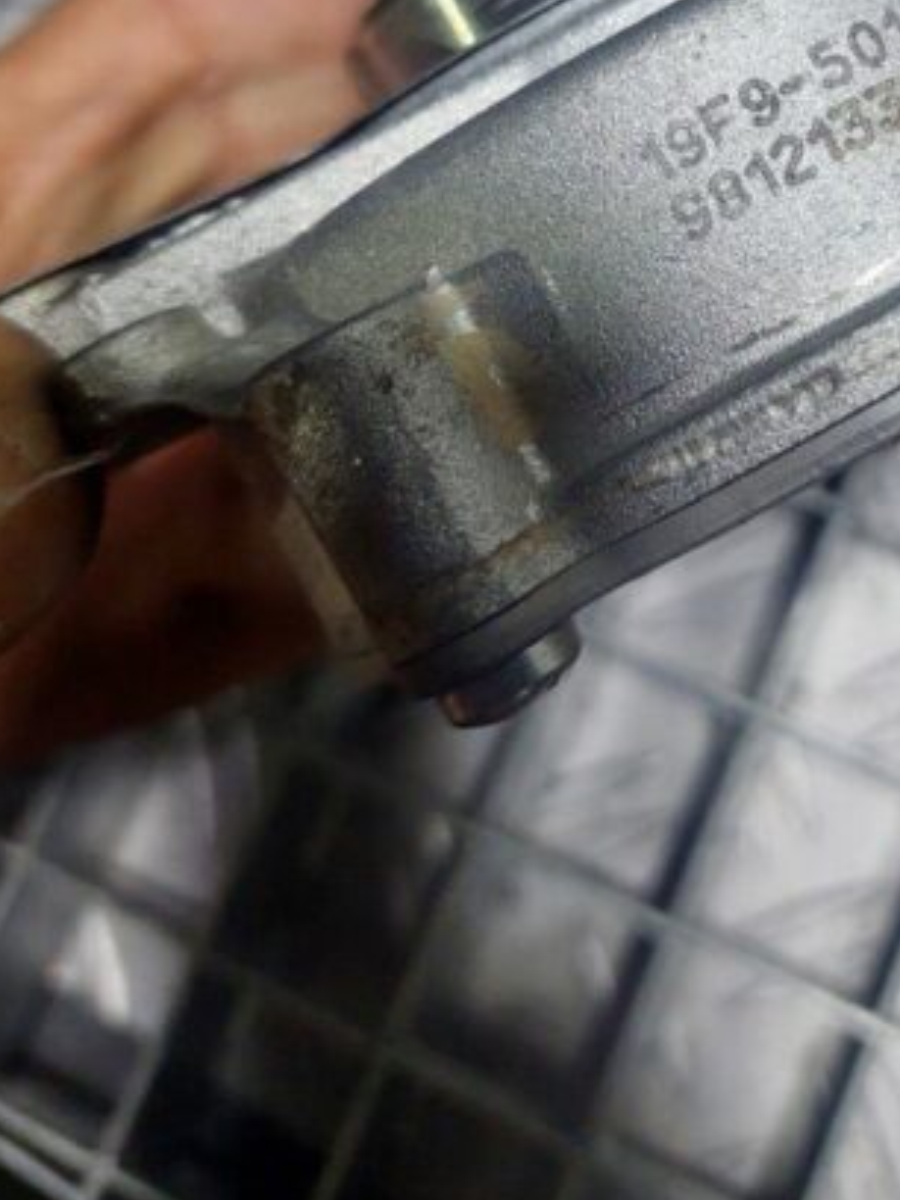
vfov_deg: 36.6
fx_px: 1699
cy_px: 129
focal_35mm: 49
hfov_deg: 28.8
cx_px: 771
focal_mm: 5.23
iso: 100
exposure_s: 1/50
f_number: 1.8
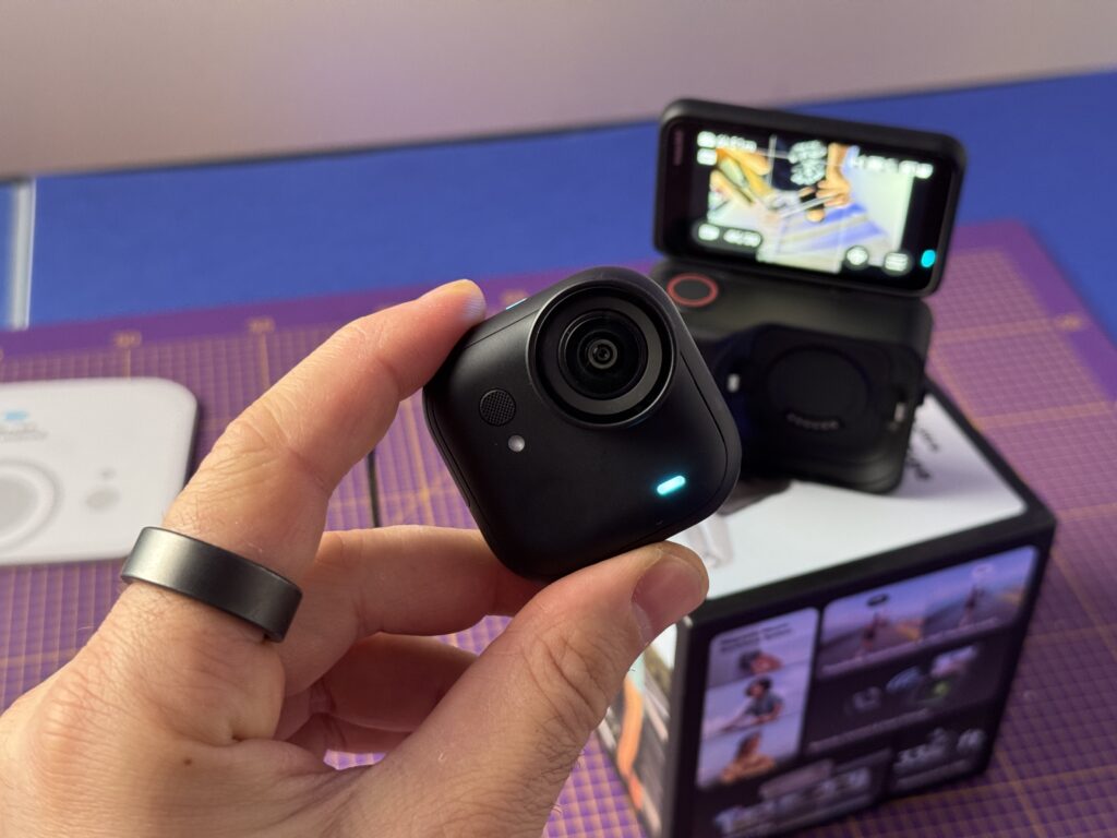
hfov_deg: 39.7
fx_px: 1549
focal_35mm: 48
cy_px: 419
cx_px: 558
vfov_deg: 30.3
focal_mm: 6.76
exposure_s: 1/60
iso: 250
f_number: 1.78
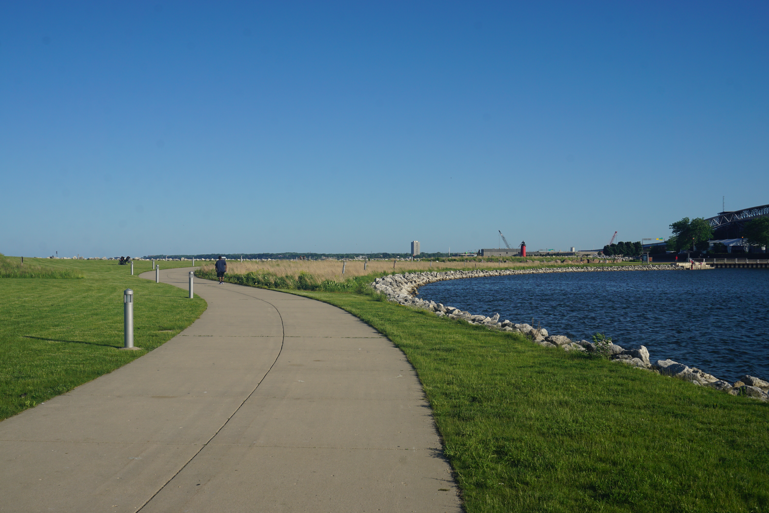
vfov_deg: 36.9
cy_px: 256
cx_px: 384
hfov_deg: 53.1
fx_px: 769
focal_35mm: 36
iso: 100
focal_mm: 24
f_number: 11
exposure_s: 1/200
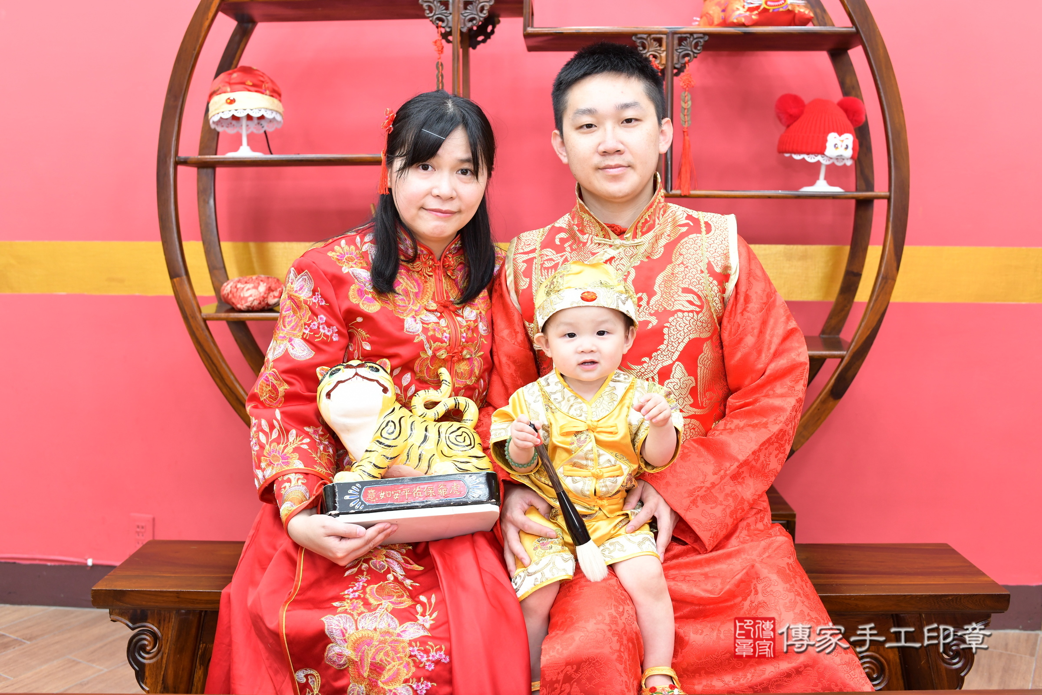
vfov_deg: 37.9
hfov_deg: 54.4
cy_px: 348
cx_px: 521
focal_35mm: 35
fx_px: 1013
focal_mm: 35
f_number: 4.5
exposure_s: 1/200
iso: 1000
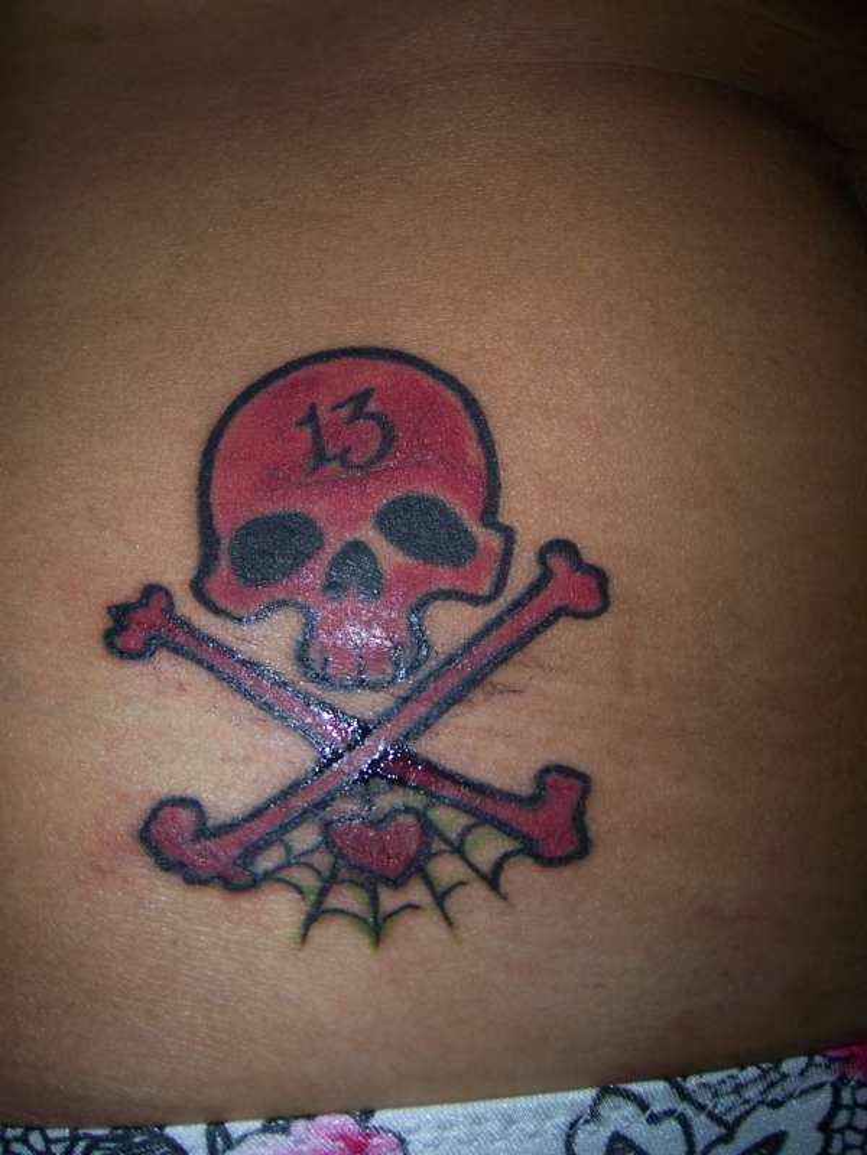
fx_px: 1202
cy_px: 578
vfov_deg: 51.4
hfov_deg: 39.7
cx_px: 434
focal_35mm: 36
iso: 100
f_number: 2.8
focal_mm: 6
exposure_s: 1/60
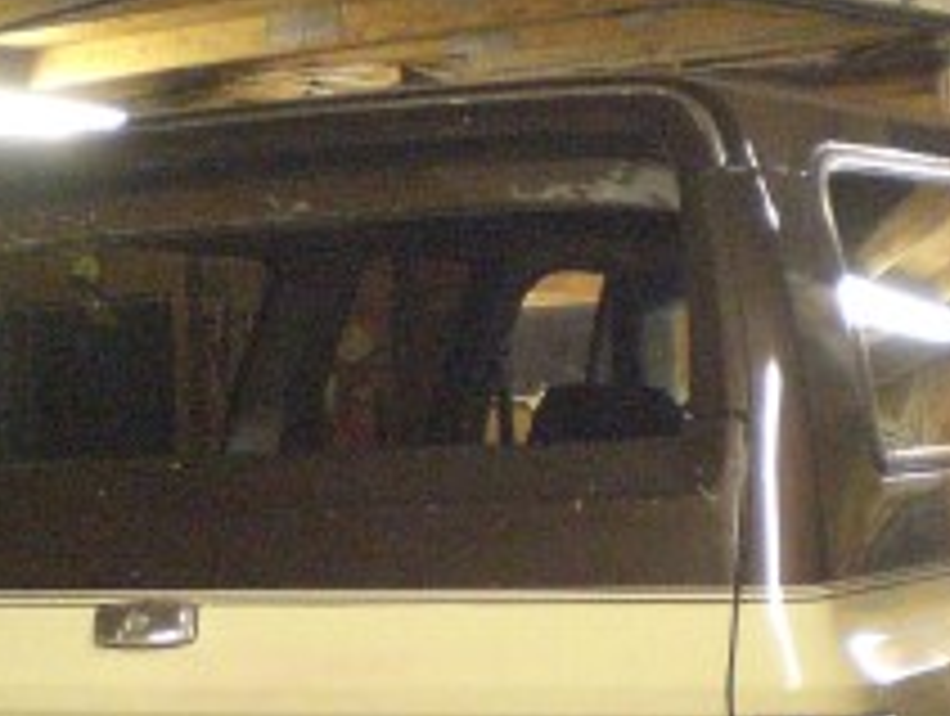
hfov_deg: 17.0
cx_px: 189
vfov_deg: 12.8
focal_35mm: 115
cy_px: 603
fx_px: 3161
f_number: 3.1
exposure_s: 1/25
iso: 800
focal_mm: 6.3
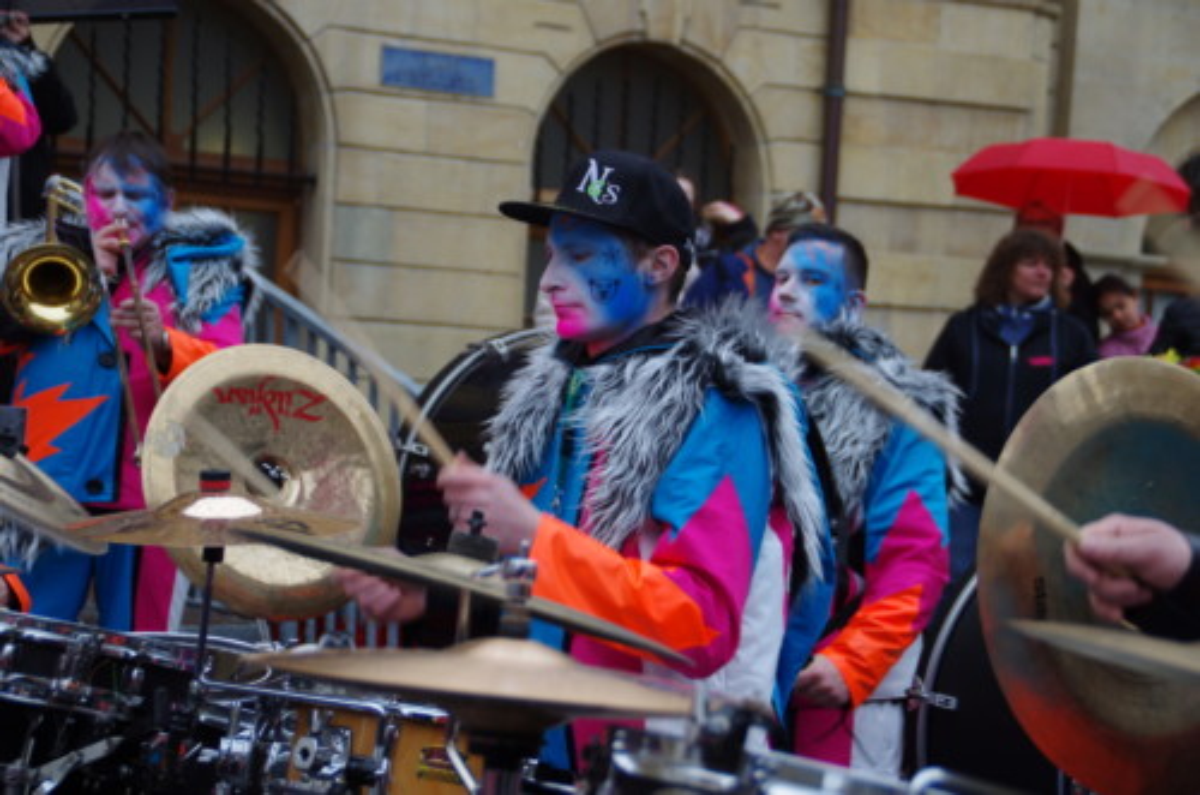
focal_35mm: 82
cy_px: 398
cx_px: 600
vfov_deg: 16.5
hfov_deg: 24.7
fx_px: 2744
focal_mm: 55
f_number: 4.5
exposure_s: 1/100
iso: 200
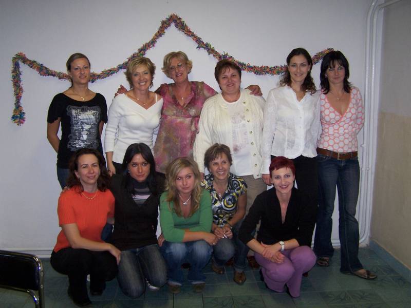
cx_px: 206
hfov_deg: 49.0
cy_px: 154
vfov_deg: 37.7
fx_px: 451
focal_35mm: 38
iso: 140
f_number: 2.8
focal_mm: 6.3
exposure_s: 1/60
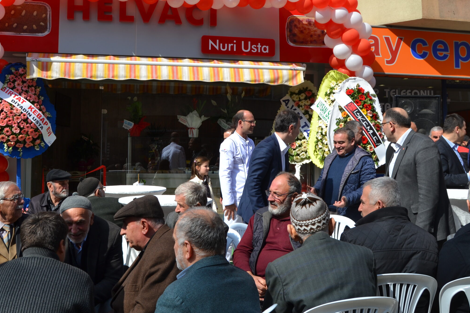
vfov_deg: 31.8
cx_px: 204
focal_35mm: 42
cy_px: 117
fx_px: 548
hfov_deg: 46.3
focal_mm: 22
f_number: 9
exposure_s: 1/320
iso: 100
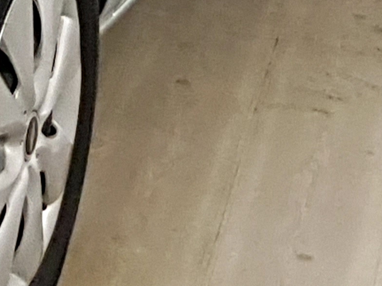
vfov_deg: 10.2
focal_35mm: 133
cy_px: -316
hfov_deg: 12.8
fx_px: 1468
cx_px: -402
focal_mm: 4.2
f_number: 1.7
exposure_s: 1/60
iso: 200
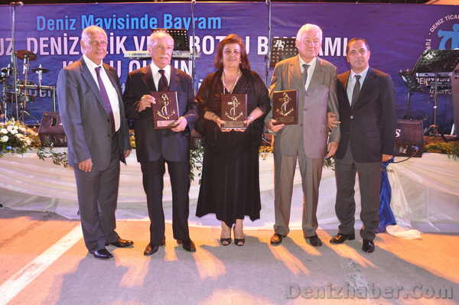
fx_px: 420
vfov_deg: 39.9
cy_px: 152
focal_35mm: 33
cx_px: 230
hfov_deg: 57.3
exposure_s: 1/30
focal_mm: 22
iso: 2000
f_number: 5
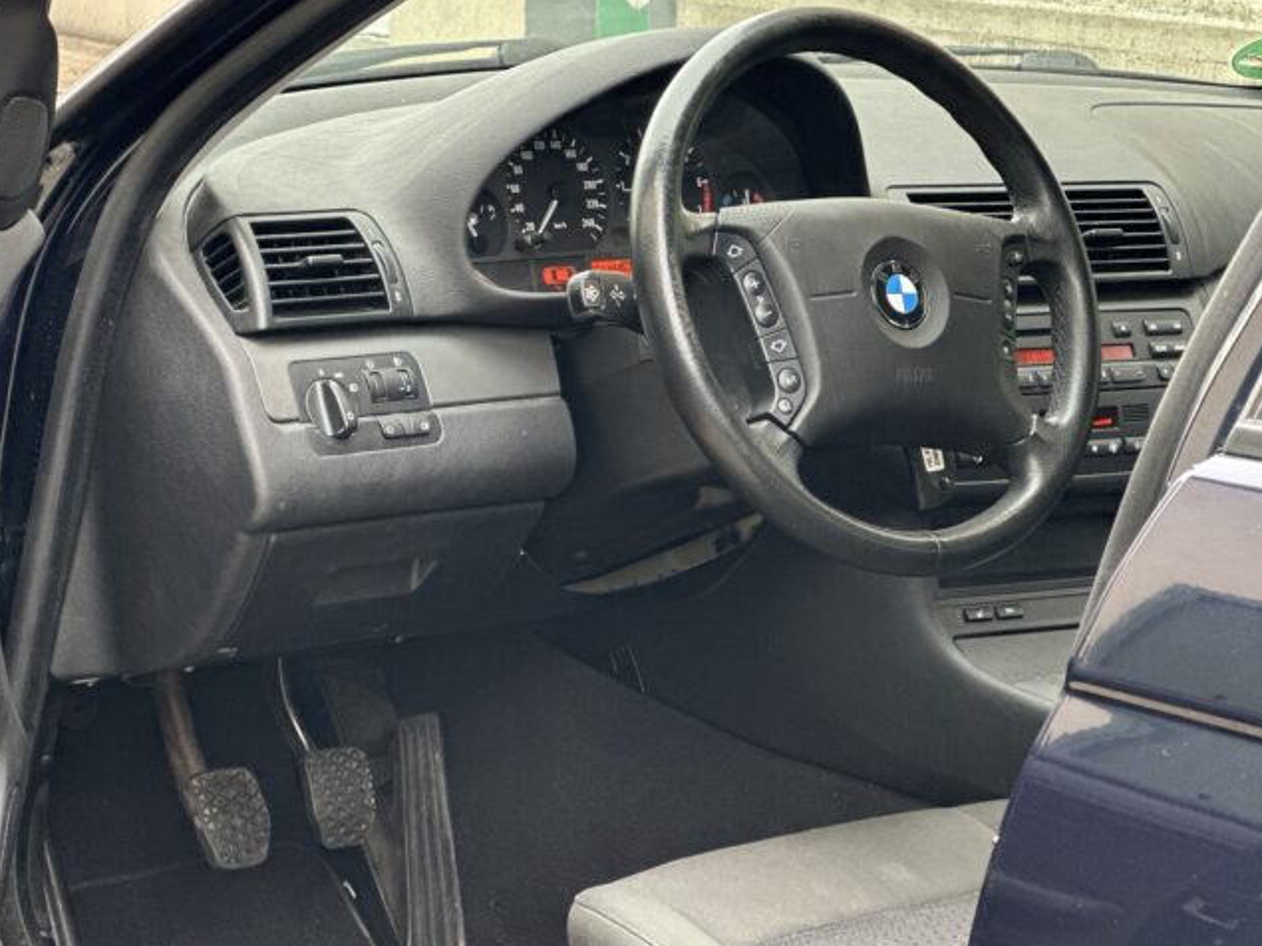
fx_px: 3536
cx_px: 529
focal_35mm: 97
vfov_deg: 15.2
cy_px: 435
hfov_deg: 20.2
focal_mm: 9
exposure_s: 1/96
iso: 250
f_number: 2.8
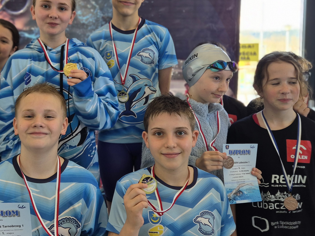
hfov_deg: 44.7
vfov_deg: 34.8
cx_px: 92
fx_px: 373
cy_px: 80
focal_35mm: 41
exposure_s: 1/100
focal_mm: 5.4
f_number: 1.8
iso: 125
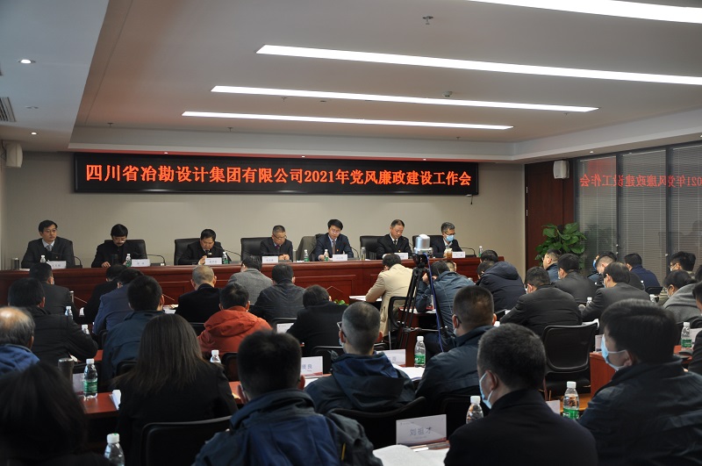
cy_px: 233
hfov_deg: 49.6
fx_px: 759
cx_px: 351
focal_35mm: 39
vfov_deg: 34.1
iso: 220
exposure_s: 1/30
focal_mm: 26
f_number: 4
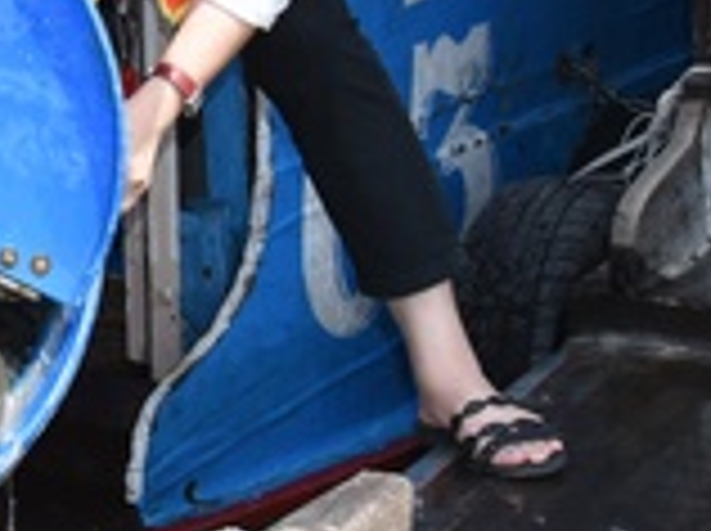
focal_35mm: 95
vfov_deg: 15.3
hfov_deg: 18.6
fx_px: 1948
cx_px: -315
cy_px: 18
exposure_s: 1/100
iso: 200
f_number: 11
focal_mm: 24
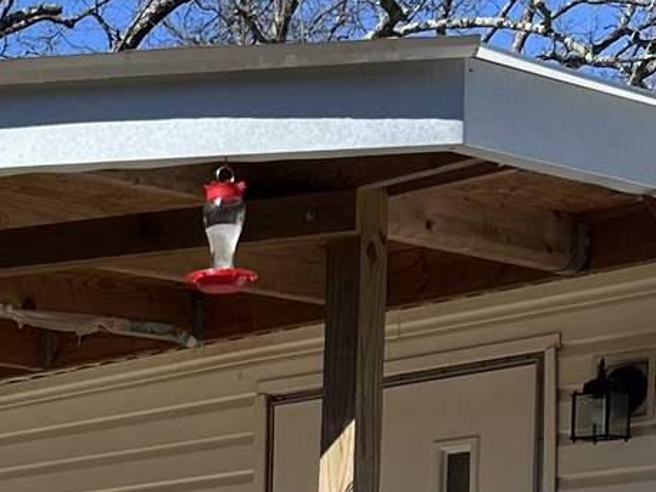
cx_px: -403
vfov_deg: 10.7
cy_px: 853
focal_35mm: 131
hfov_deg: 13.9
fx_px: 2483
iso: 50
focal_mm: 5.7
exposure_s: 1/3831
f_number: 1.5
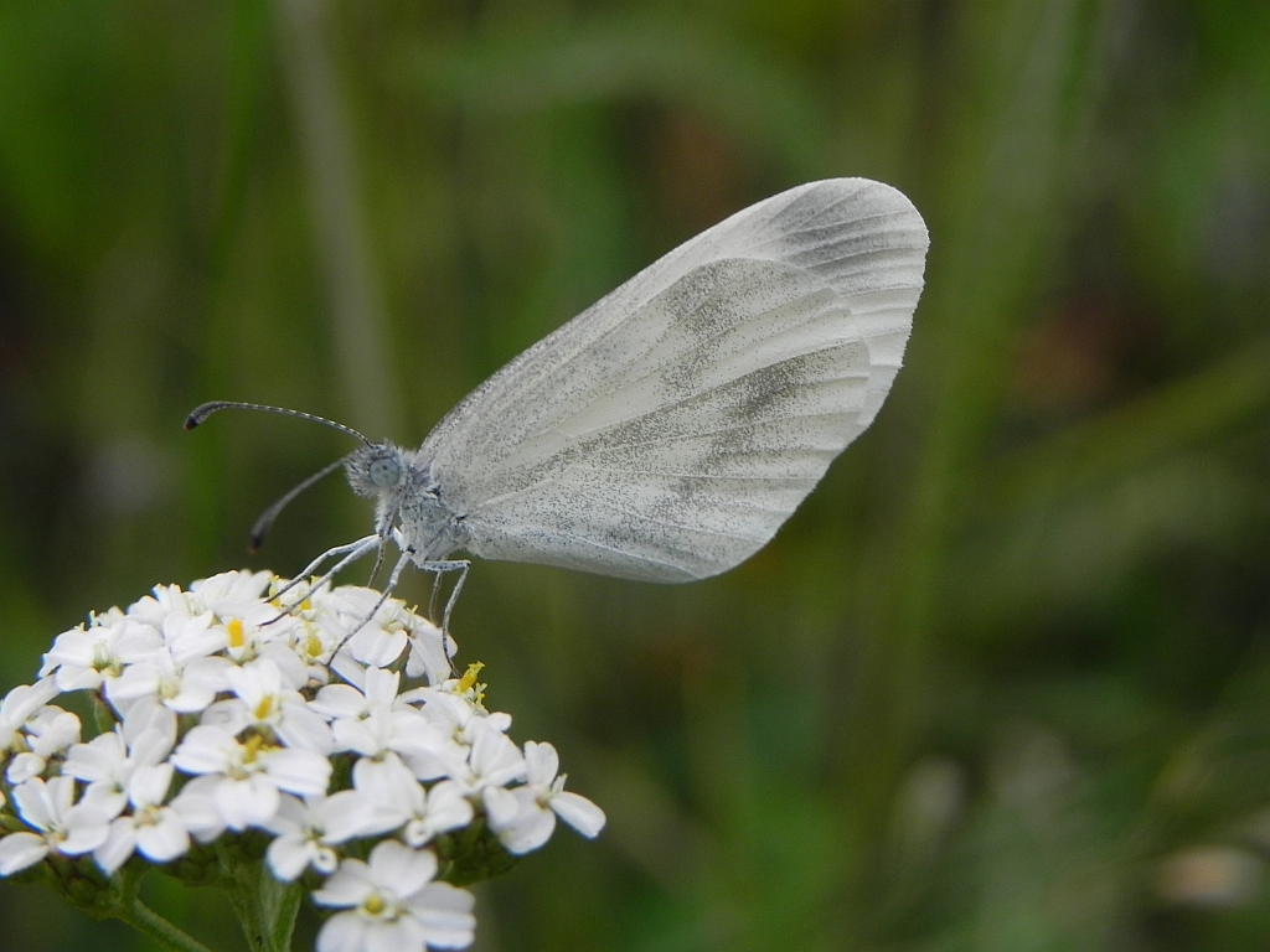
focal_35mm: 105
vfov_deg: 14.1
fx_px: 3852
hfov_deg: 18.7
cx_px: 635
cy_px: 476
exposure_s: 1/310
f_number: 4
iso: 160
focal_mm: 18.8
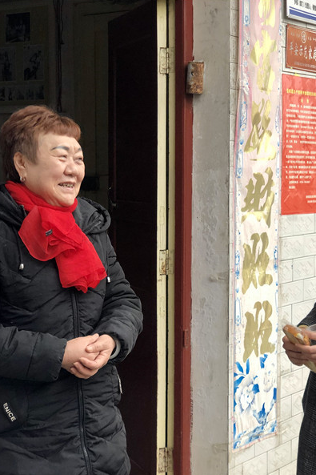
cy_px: 239
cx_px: 215
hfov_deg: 18.6
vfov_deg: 27.7
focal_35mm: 73
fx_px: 962
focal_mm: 6
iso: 40
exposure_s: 1/60
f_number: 2.4
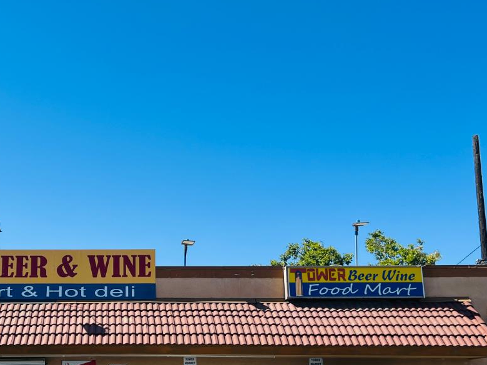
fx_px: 703
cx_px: 110
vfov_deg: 28.8
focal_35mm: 50
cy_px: 264
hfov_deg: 37.1
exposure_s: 1/3356
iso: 50
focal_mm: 5.7
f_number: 1.5
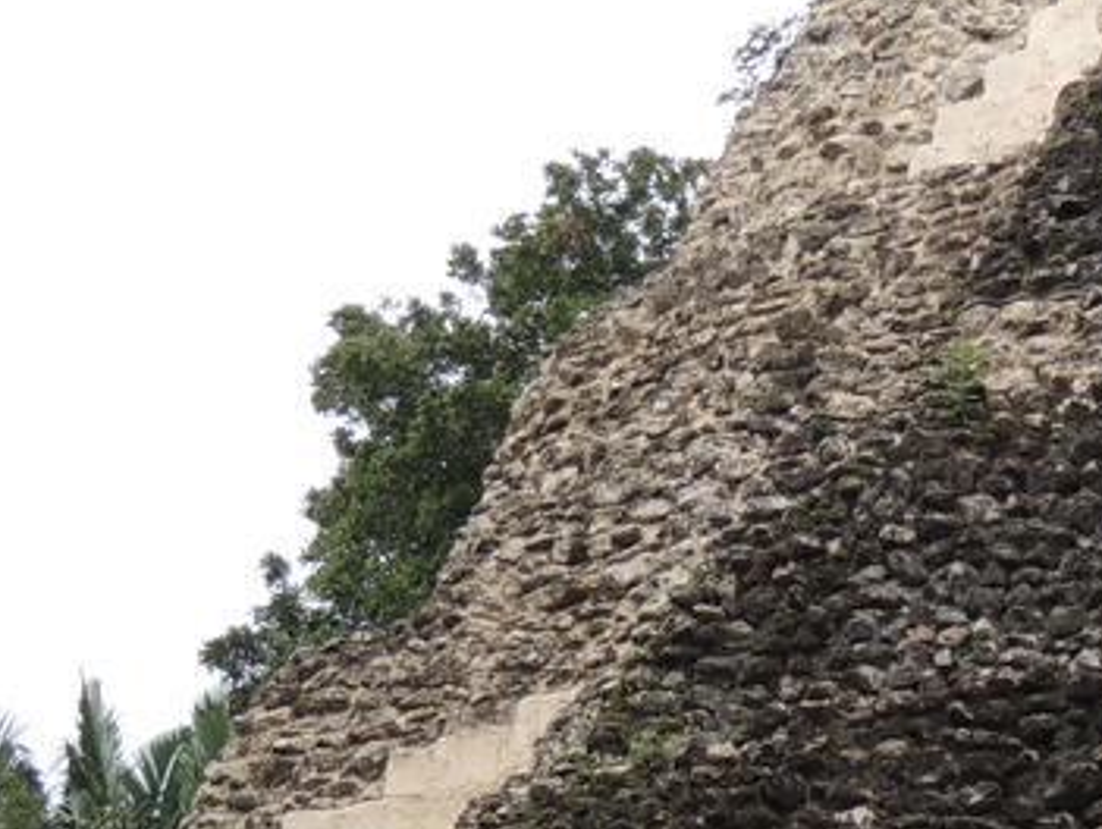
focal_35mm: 255
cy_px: 609
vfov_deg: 5.8
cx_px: 848
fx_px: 8126
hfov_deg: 7.7
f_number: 3.9
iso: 100
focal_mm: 12.4
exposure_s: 1/400
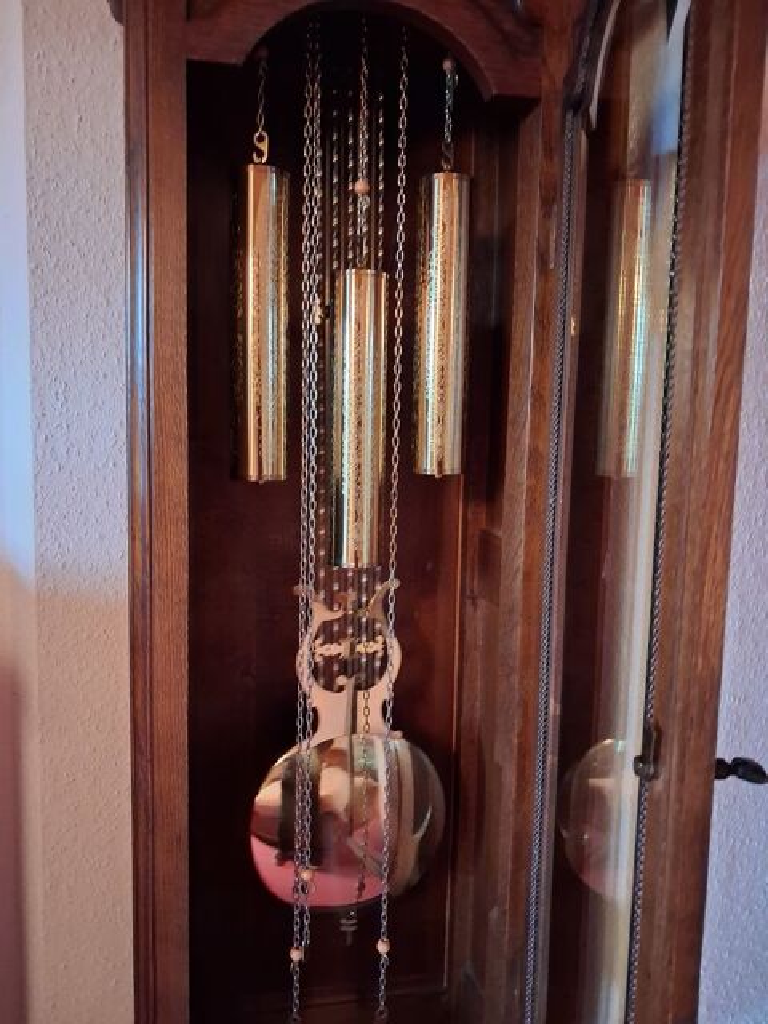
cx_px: 384
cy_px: 512
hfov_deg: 51.4
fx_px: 799
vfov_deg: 65.3
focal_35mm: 27
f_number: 1.8
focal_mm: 4
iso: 1000
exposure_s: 1/24
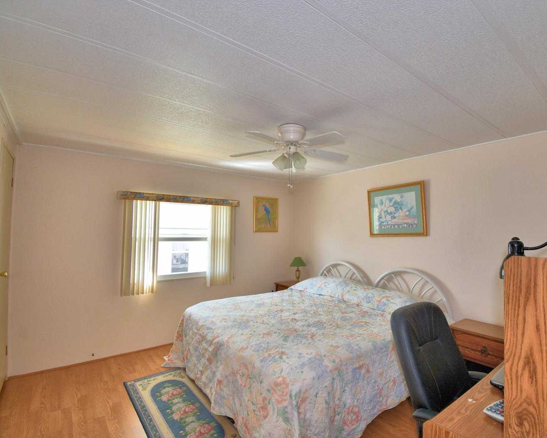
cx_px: 308
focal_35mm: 17
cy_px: 219
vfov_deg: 77.0
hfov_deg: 89.2
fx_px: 275
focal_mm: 10
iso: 200
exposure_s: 1/50
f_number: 4.5
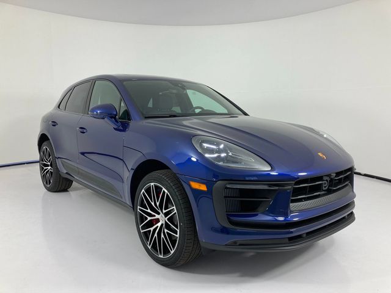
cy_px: 146
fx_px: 316
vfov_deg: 49.7
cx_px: 196
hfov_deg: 63.4
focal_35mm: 28
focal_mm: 3.99
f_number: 1.8
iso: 20
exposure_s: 1/190
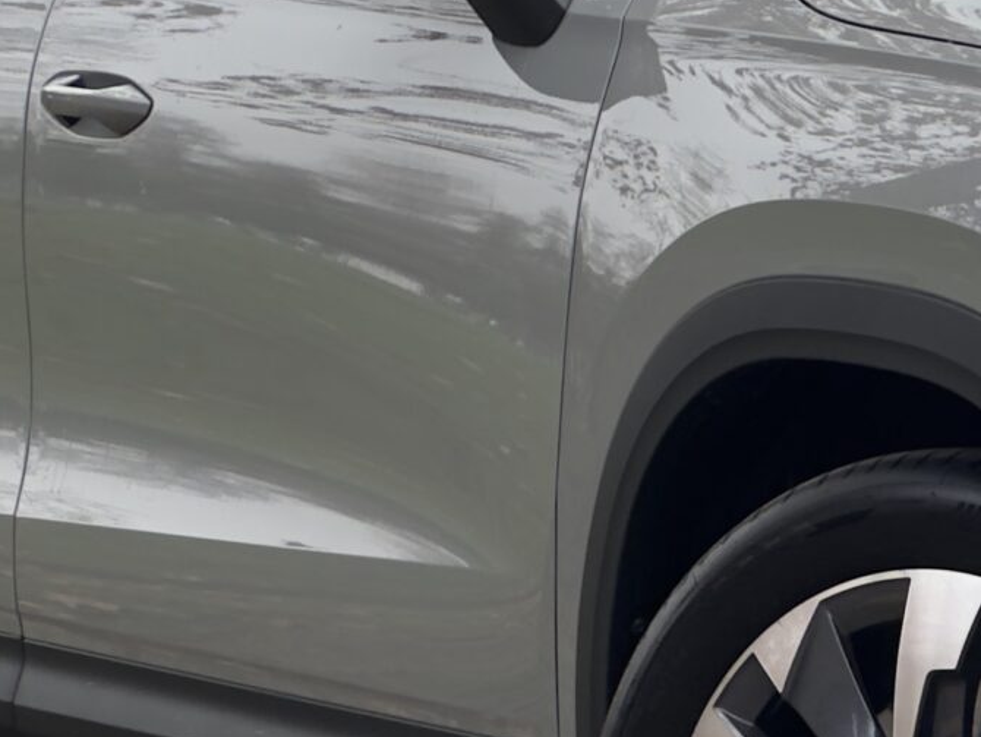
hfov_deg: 6.7
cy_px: 485
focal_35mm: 294
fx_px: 8335
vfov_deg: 5.1
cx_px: 1168
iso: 32
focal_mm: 9
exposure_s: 1/119
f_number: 2.8
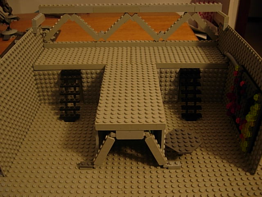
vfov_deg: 39.7
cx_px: 131
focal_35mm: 36
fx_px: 272
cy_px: 98
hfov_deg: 51.4
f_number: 2.7
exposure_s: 1/4
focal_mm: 7.5
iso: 141
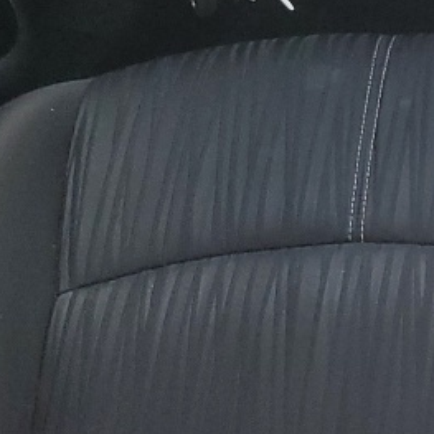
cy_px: 83
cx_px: 827
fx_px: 1986
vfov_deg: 12.4
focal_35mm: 140
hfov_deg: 11.4
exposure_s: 1/120
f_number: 1.5
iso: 69
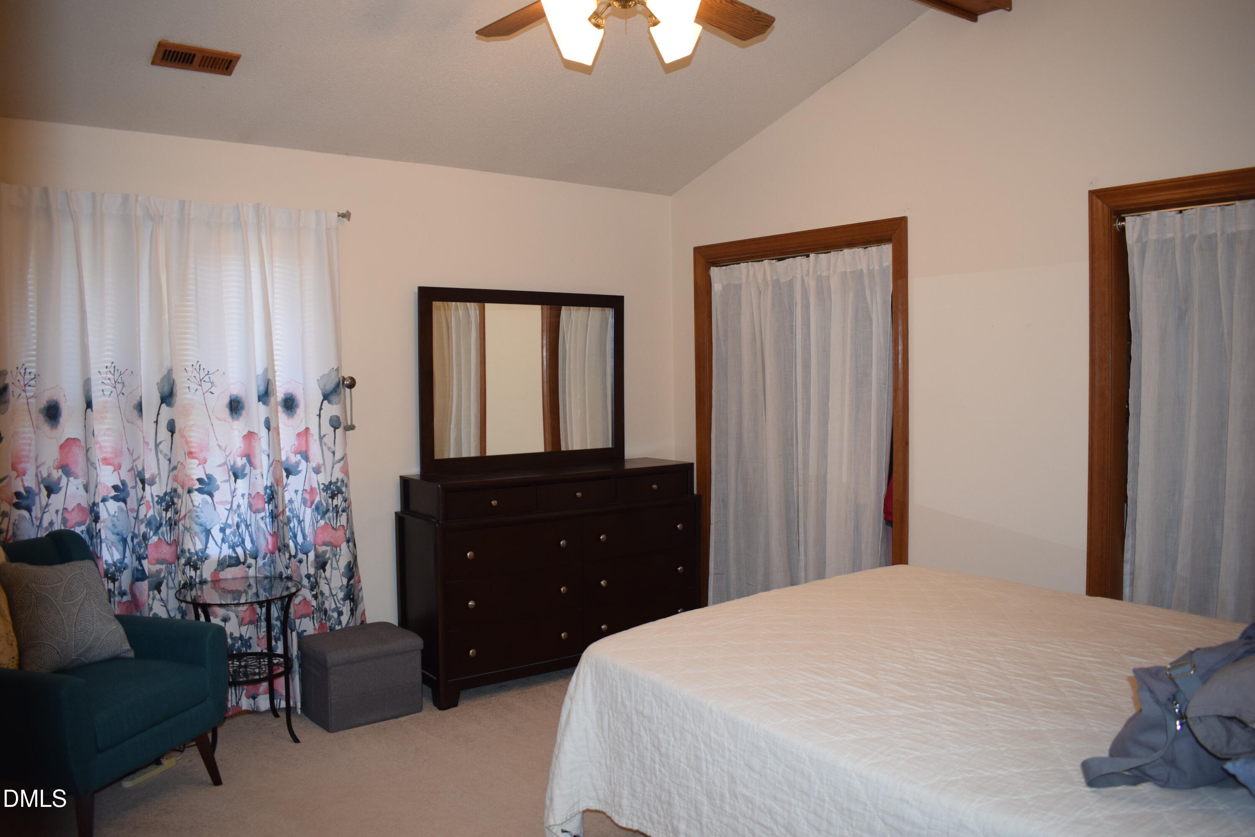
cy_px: 418
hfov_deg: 67.4
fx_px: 941
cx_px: 628
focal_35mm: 27
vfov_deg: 47.9
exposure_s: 1/80
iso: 800
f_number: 4.5
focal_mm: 18
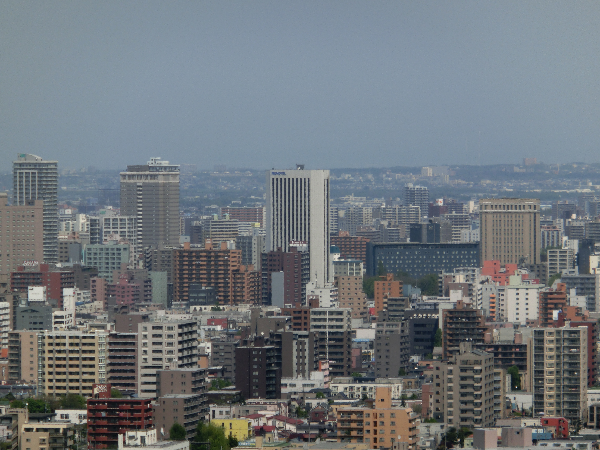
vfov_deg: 5.0
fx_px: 5200
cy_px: 225
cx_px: 300
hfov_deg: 6.6
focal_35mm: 300
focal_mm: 53
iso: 80
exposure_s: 1/800
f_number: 5.9
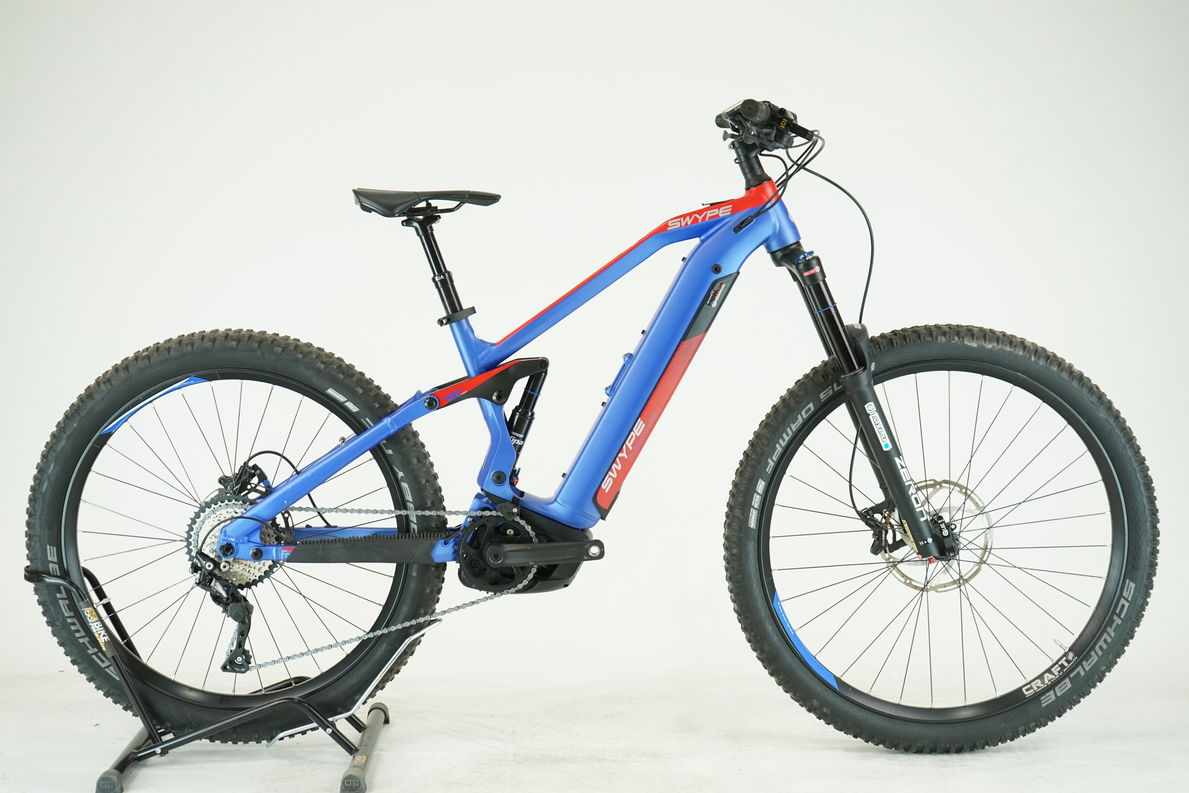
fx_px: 1684
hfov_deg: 38.9
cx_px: 594
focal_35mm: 51
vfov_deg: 26.5
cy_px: 396
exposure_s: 1/200
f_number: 5.6
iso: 1600
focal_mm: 51
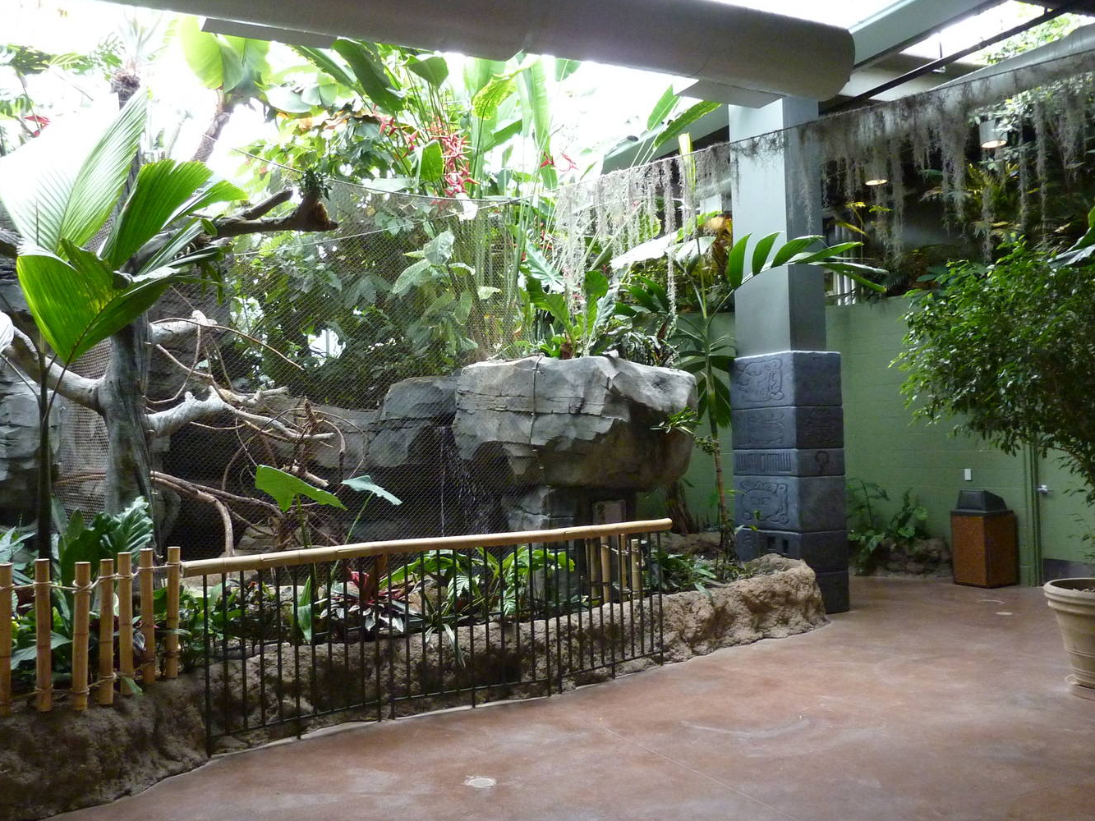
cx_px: 488
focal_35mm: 30
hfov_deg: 59.8
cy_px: 410
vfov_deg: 46.8
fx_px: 949
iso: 400
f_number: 3.3
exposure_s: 1/125
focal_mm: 4.1
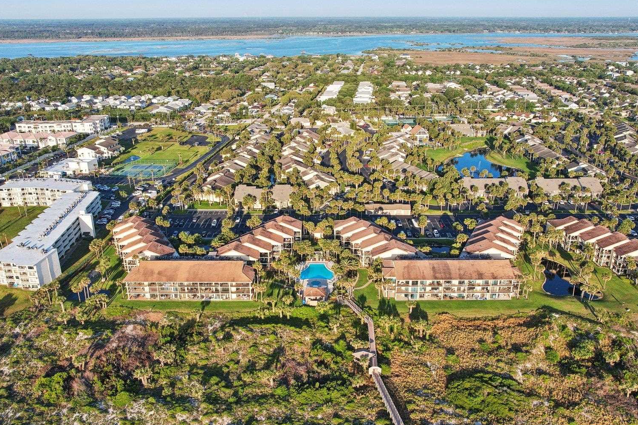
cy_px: 243
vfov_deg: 43.5
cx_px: 316
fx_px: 532
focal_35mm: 30
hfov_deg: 61.9
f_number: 2.8
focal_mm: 8.4
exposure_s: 1/1500
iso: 150
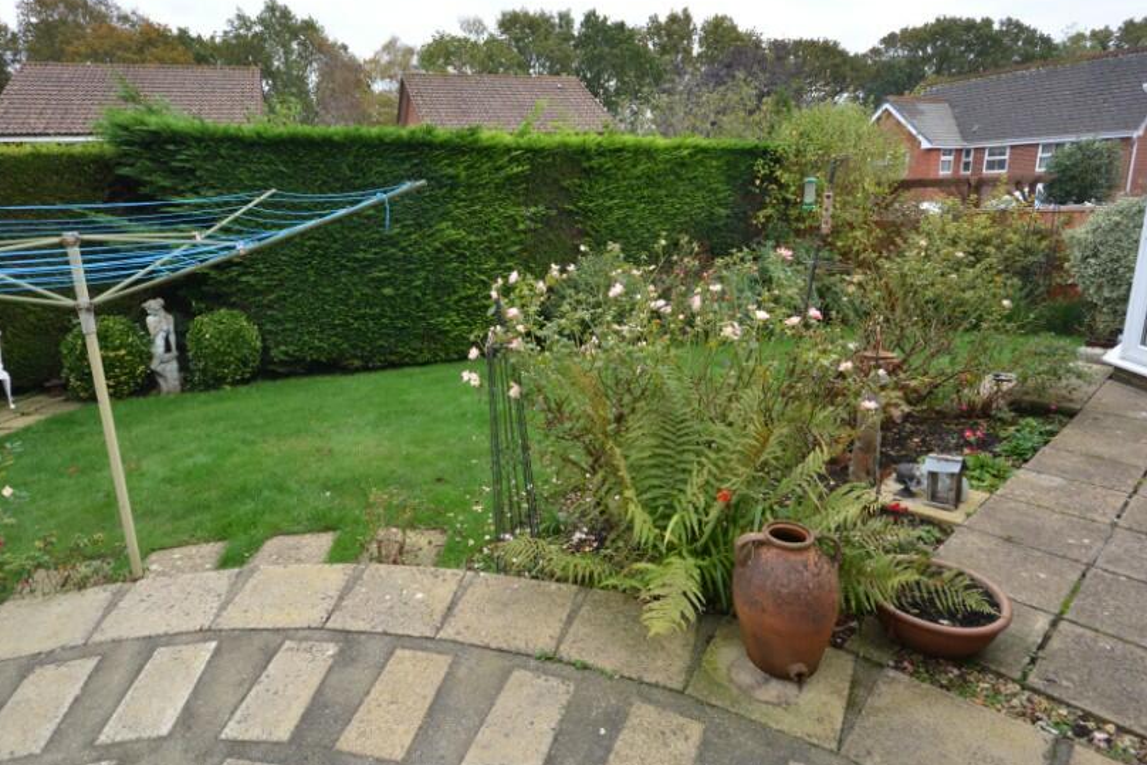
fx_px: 605
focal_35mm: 19
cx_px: 535
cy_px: 350
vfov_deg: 64.5
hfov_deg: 86.8
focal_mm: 10
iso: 400
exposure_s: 1/125
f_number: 8
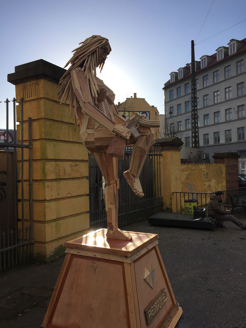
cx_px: 123
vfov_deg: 61.7
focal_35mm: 29
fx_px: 275
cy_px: 164
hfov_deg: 48.2
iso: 32
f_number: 2.2
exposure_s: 1/1883
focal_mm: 4.15
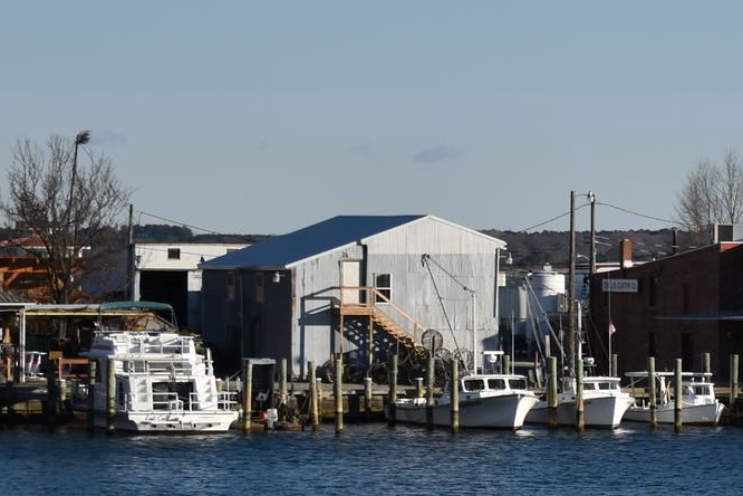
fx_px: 5232
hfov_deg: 8.0
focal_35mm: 254
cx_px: 1020
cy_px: 336
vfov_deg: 5.4
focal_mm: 55
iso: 125
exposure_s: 1/800
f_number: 5.6
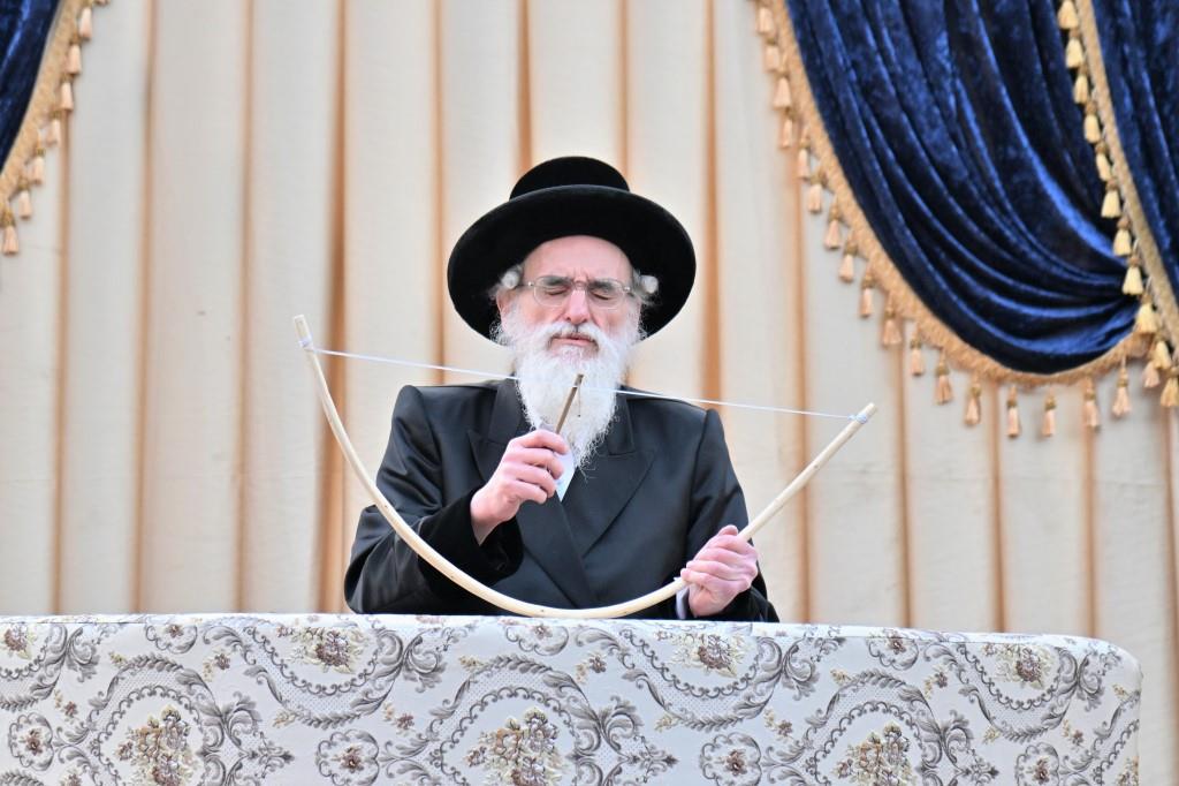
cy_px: 393
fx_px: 5893
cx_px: 590
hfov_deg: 11.4
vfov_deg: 7.6
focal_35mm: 180
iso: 640
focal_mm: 120
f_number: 4
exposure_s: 1/250
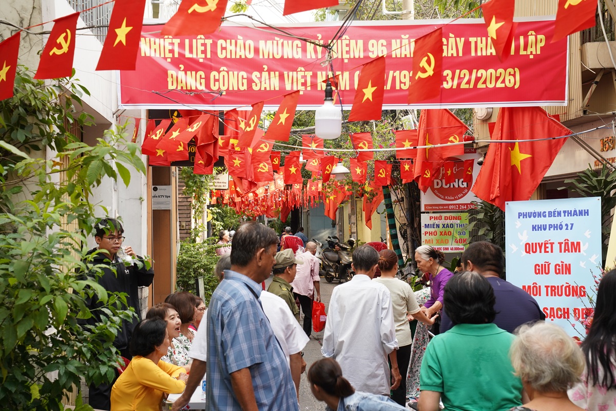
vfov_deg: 23.8
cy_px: 206
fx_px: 975
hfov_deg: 35.1
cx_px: 308
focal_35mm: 57
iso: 800
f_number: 10
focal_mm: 57
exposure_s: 1/125
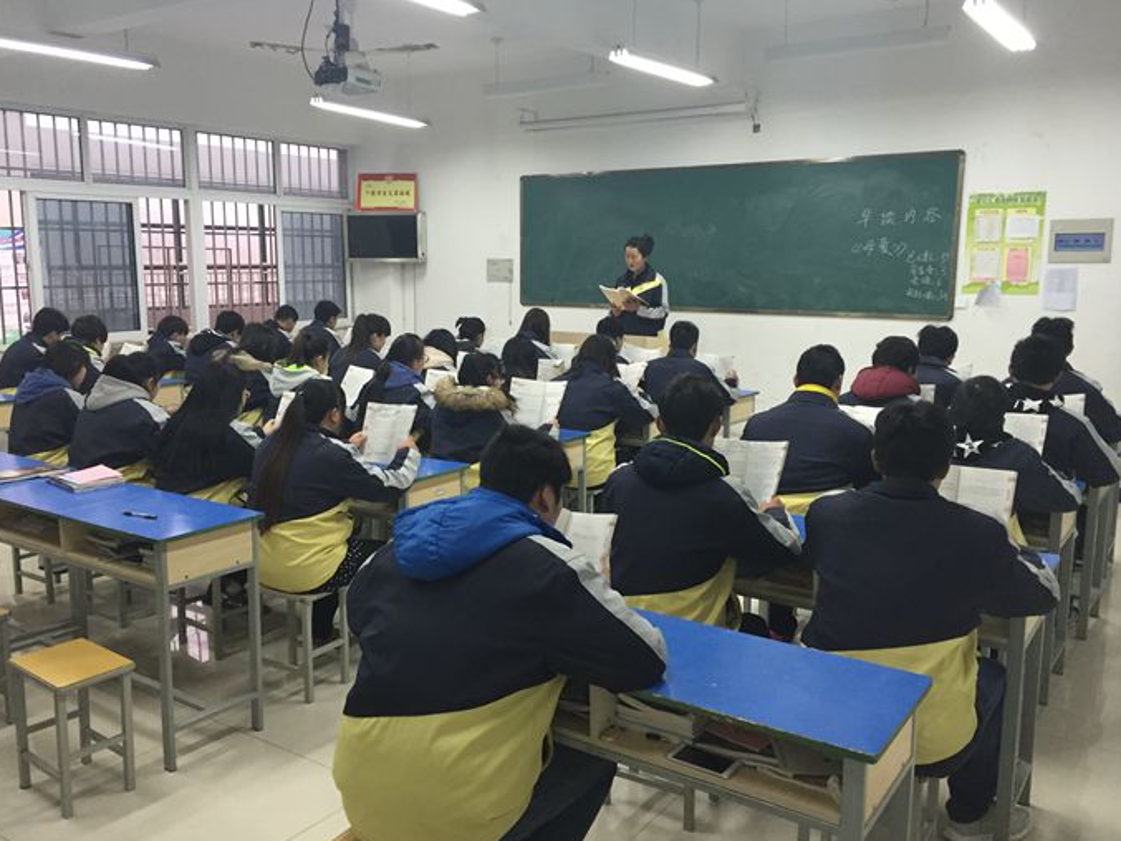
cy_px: 420
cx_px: 570
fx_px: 972
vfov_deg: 46.8
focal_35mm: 30
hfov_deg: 60.0
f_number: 2.2
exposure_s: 1/33
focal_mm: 4.15
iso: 160
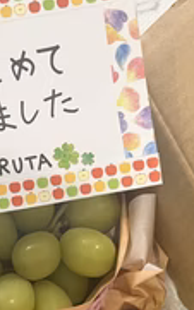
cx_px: 24
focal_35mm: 61
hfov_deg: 20.9
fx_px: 516
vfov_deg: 30.1
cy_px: 339
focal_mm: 5.1
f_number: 1.6
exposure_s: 1/50
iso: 160
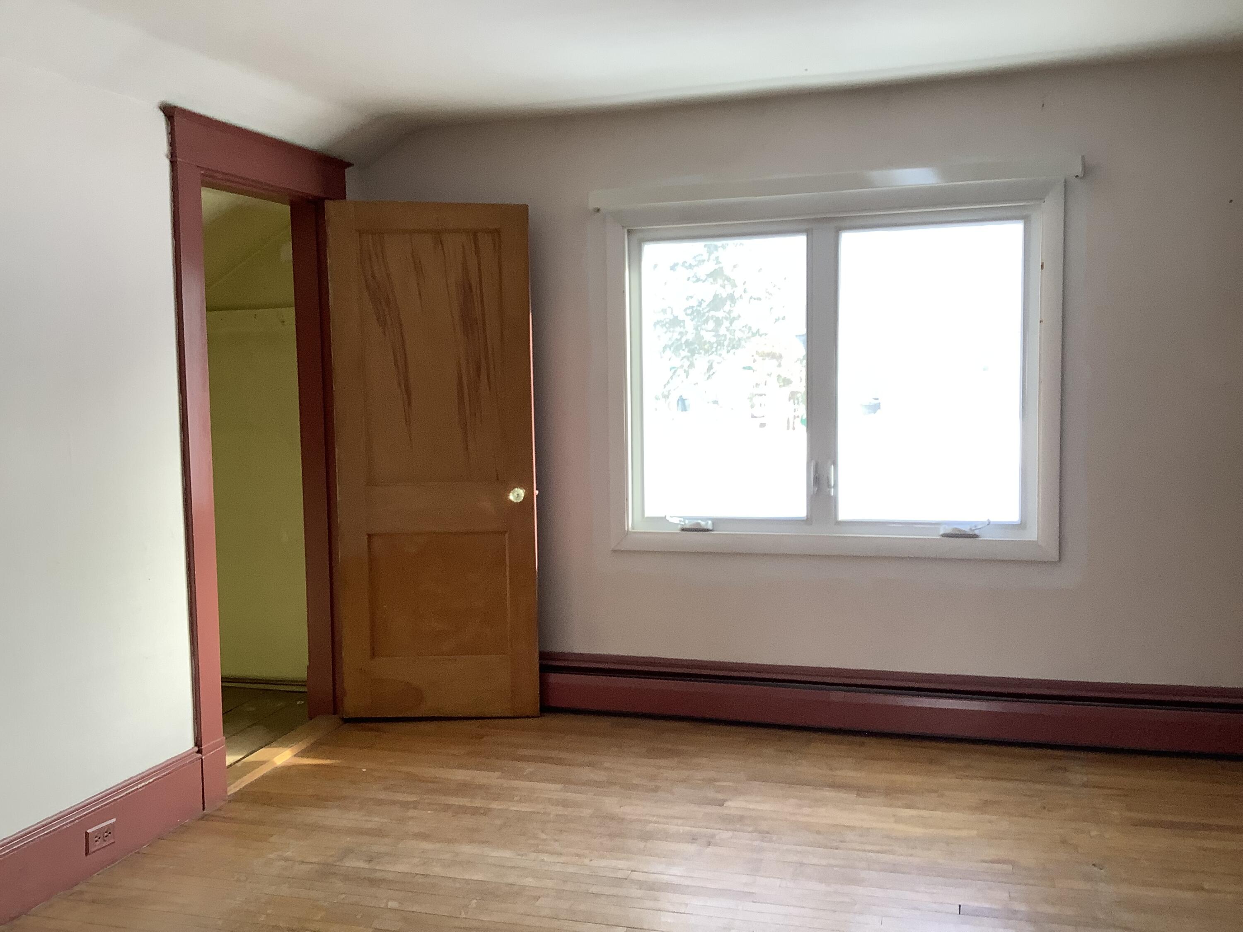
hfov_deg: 58.4
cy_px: 466
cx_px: 622
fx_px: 1113
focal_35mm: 31
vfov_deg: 45.4
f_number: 2.4
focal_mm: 3.3
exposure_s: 1/60
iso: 50
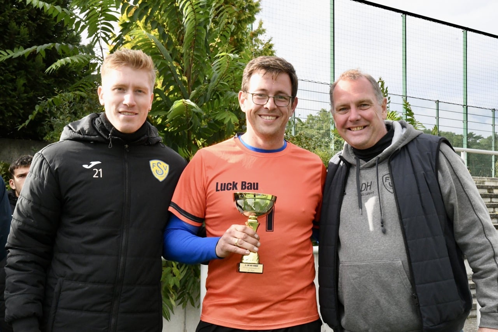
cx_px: 249
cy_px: 166
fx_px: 636
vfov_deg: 29.2
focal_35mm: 46
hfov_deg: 42.7
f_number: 20
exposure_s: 1/800
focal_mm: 46
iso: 6400
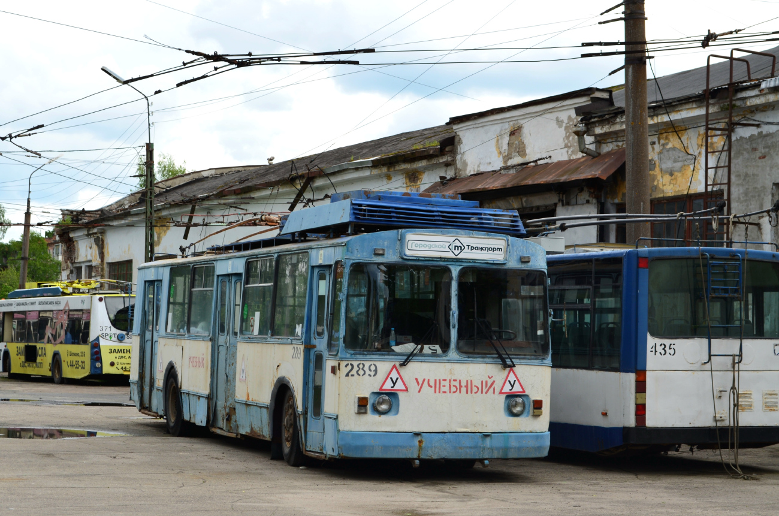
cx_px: 390
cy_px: 258
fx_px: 1781
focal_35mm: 82
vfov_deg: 16.5
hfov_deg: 24.7
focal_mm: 55
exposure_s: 1/125
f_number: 11
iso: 160
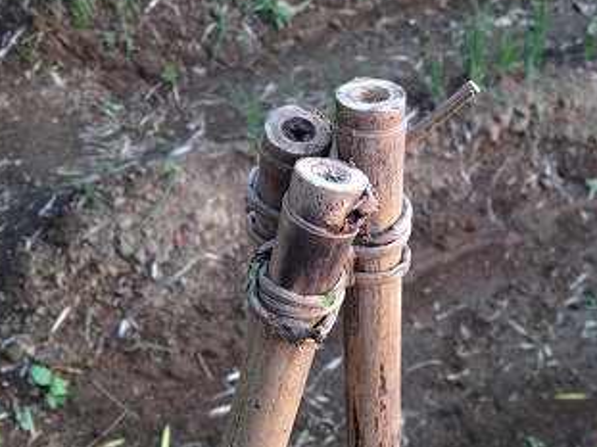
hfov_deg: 42.1
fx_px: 776
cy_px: 196
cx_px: 324
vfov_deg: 32.1
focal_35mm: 45
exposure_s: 1/120
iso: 80
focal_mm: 4.28
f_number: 2.4
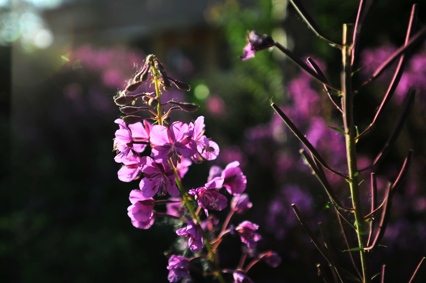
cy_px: 142
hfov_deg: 54.5
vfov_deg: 37.8
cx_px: 213
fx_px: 414
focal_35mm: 35
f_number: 2.8
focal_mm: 35
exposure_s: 1/2500
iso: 200
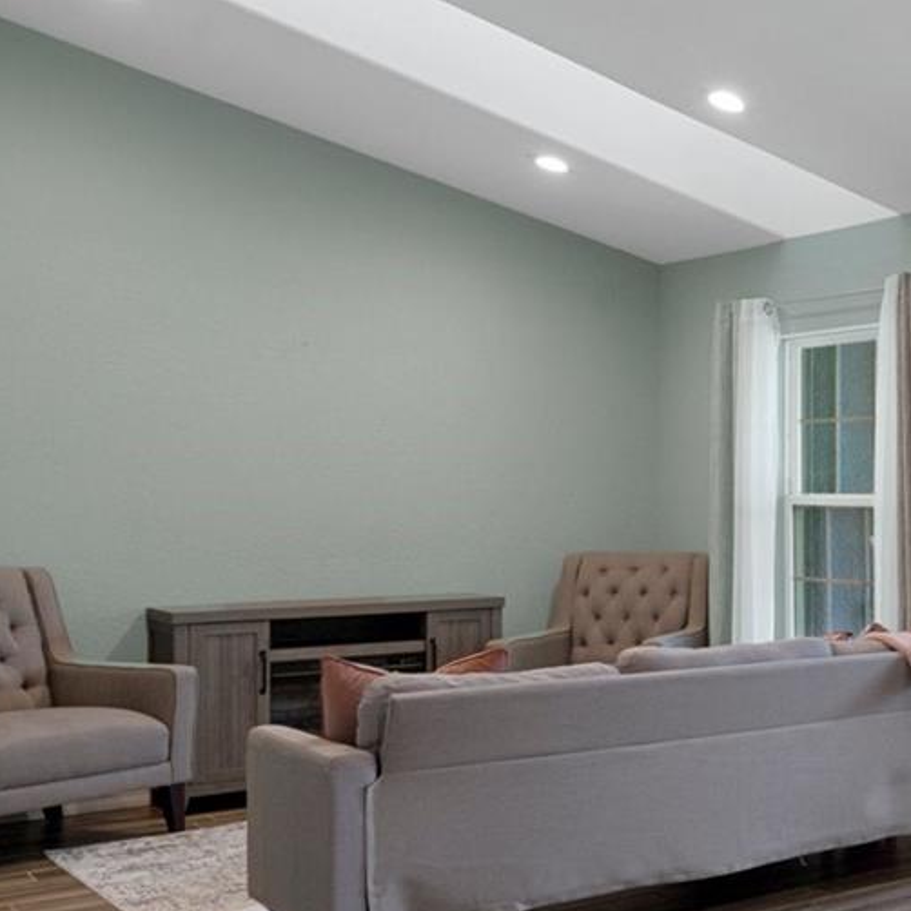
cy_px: 530
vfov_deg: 36.7
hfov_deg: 26.9
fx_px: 1370
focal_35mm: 46
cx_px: 1347
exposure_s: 1/3
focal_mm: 17
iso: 400
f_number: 8
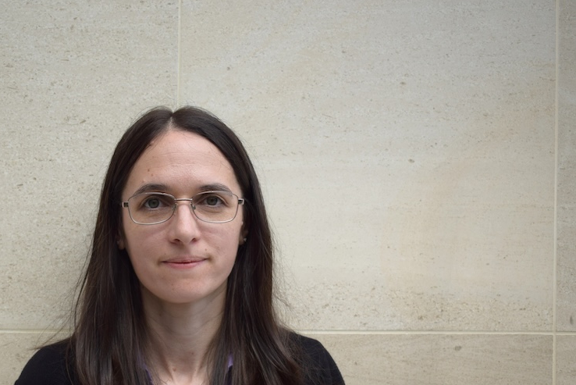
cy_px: 234
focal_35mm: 65
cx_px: 187
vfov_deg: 20.9
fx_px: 1041
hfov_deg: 30.7
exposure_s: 1/200
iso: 200
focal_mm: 32
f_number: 4.5
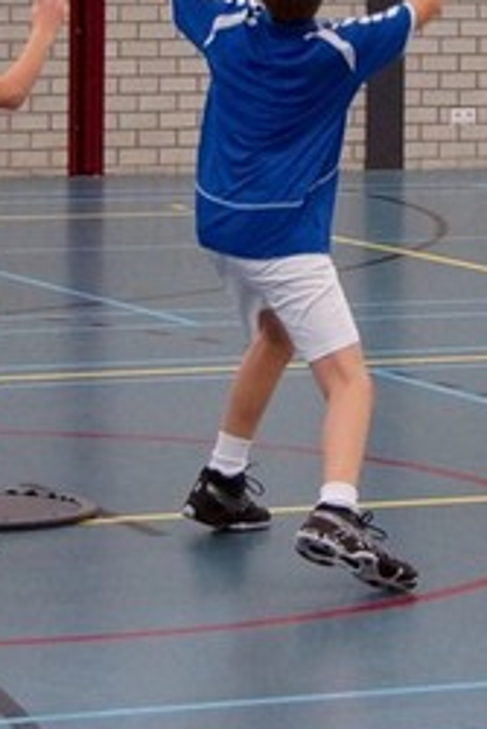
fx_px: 3485
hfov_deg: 8.0
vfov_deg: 11.8
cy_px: -83
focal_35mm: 172
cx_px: 289
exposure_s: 1/160
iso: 1250
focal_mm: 28
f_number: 4
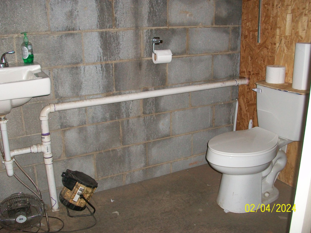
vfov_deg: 40.7
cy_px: 115
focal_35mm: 35
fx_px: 315
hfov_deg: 52.6
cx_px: 152
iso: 120
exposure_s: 1/60
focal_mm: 5.7
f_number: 2.8
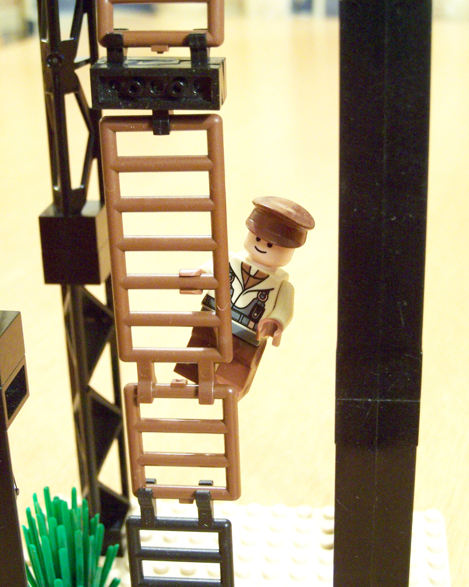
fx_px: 1076
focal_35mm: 62
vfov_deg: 30.5
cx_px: 236
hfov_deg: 24.6
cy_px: 293
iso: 400
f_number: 3.1
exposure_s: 1/4
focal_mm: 9.8
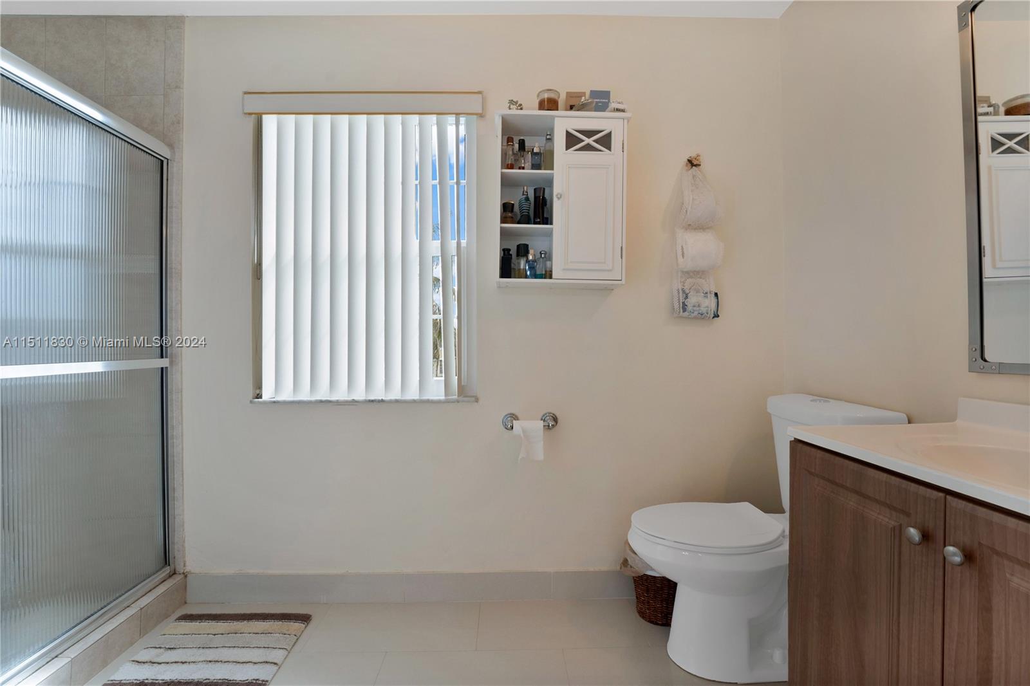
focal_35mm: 14
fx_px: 400
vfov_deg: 81.2
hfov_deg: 104.3
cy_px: 343
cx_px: 515
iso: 100
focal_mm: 14
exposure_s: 1/2
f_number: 9
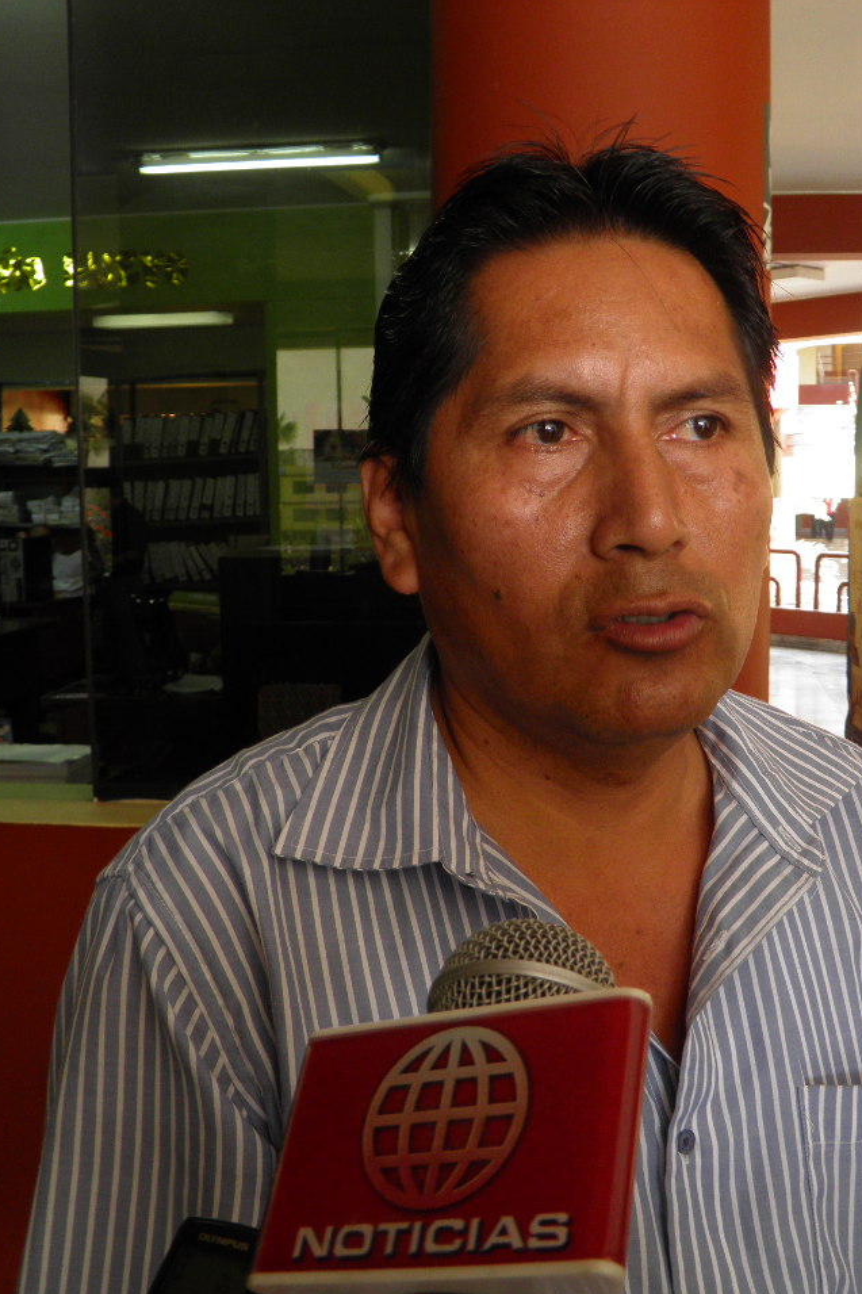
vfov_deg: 49.6
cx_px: 544
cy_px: 648
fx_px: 1401
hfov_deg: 34.0
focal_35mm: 39
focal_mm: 4.9
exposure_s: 1/30
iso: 64
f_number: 2.8
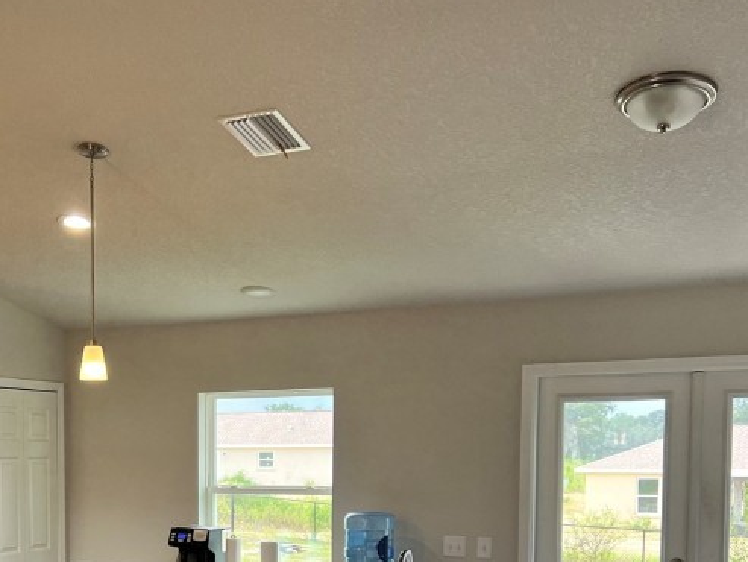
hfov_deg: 34.4
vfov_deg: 26.1
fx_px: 1167
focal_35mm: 54
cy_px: 516
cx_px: 146
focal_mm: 5.7
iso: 80
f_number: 1.5
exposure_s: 1/120
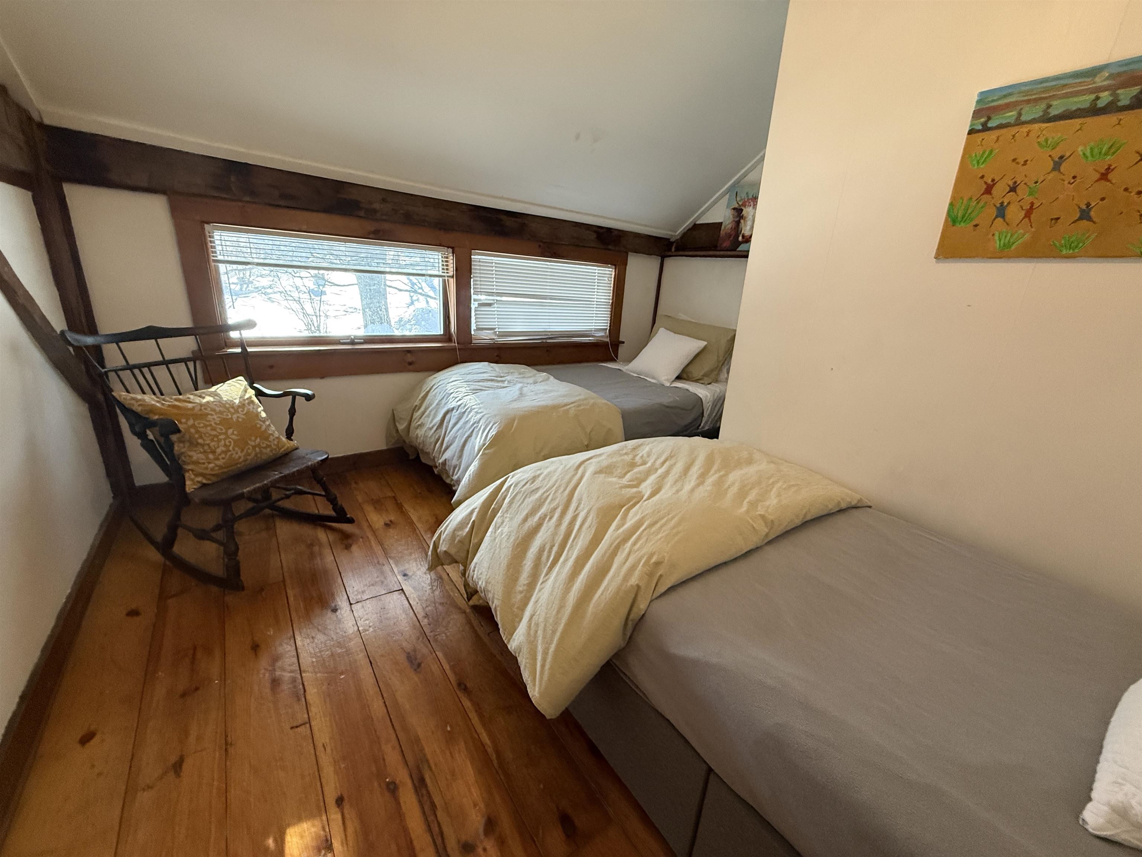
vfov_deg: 85.7
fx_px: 462
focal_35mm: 14
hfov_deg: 102.1
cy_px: 428
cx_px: 571
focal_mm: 2.22
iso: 500
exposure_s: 1/120
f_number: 2.2
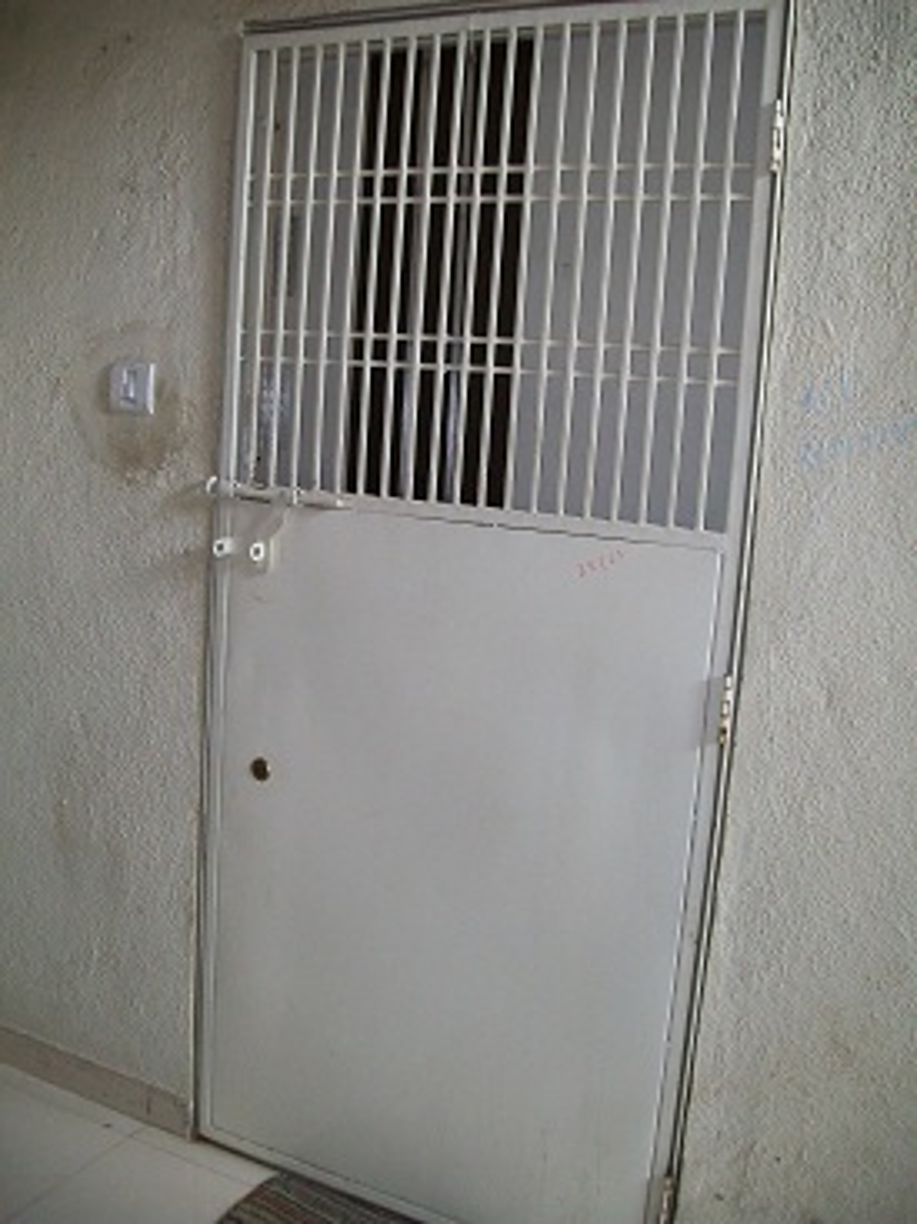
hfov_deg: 41.8
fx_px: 1202
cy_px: 612
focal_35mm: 34
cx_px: 458
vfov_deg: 54.0
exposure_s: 1/60
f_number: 2.7
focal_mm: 6.1
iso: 160
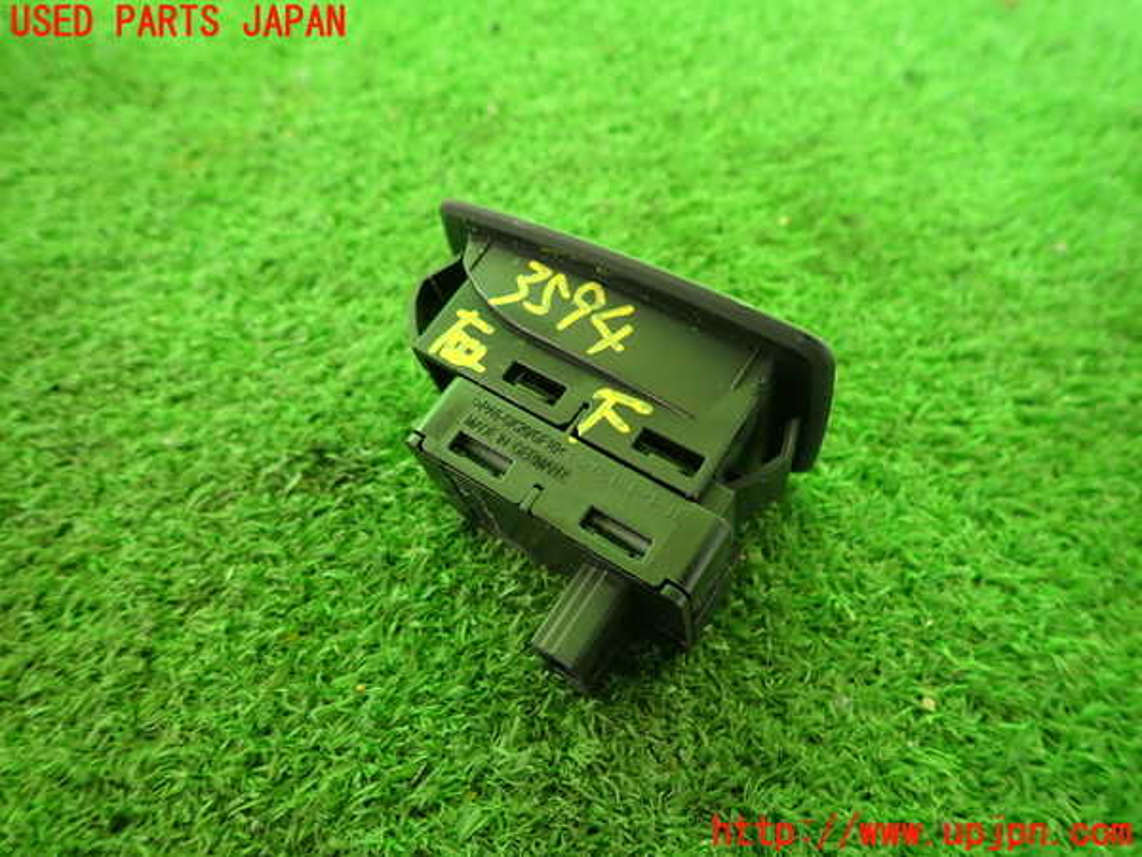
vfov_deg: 54.9
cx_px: 571
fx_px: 825
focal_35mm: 25
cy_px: 428
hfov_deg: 69.4
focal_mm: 4.5
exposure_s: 1/60
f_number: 2
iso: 125
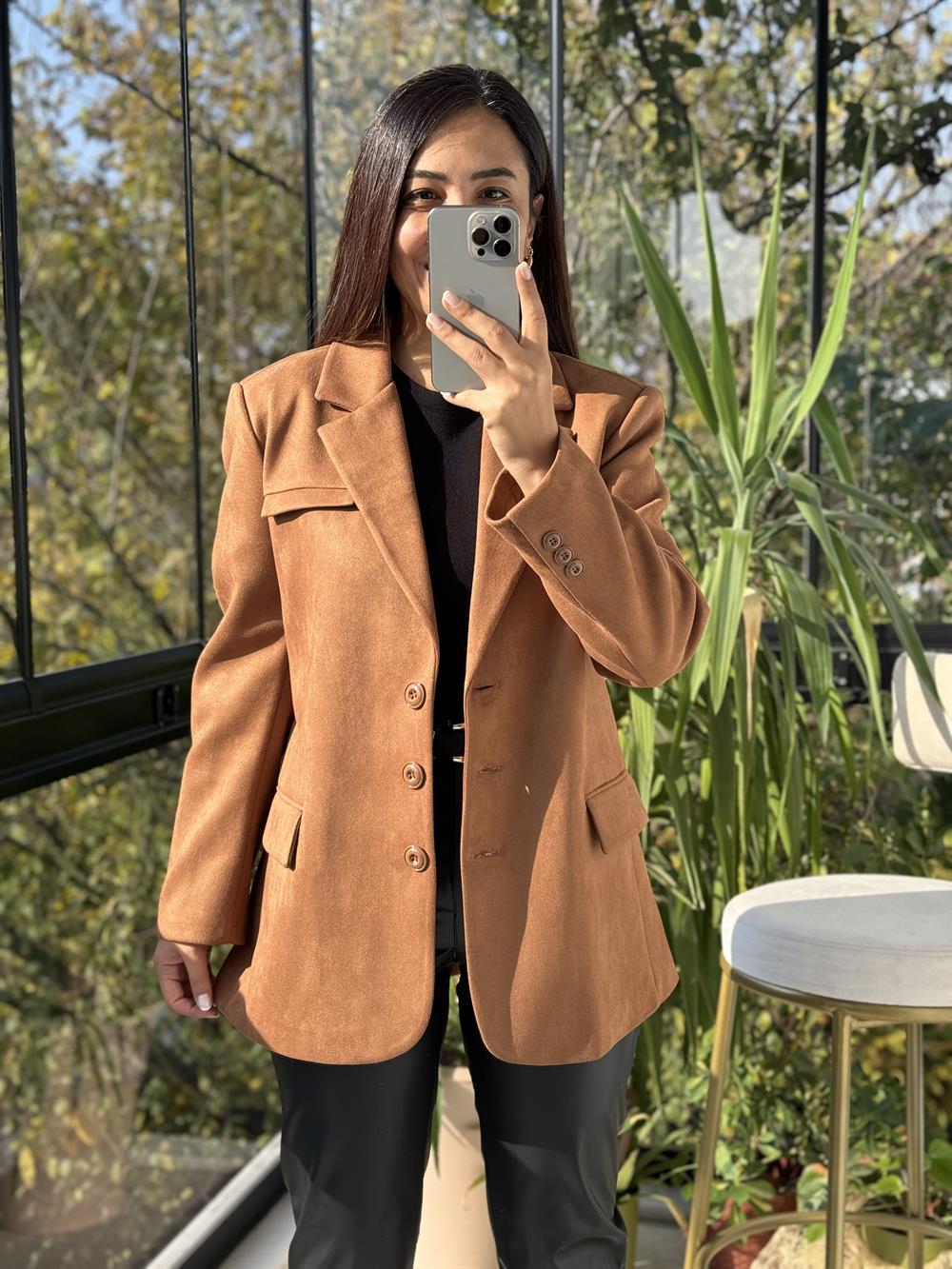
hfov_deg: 30.3
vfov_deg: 39.7
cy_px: 634
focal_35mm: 48
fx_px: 1760
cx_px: 476
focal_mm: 6.76
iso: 64
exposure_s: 1/448
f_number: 1.78
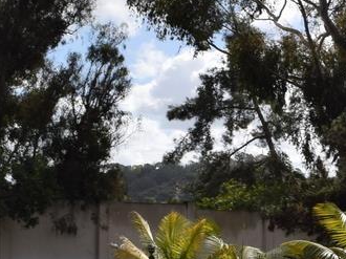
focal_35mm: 118
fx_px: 1179
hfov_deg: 15.9
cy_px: 250
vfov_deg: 12.4
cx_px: 448
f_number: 13
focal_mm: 18
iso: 100
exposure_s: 1/200
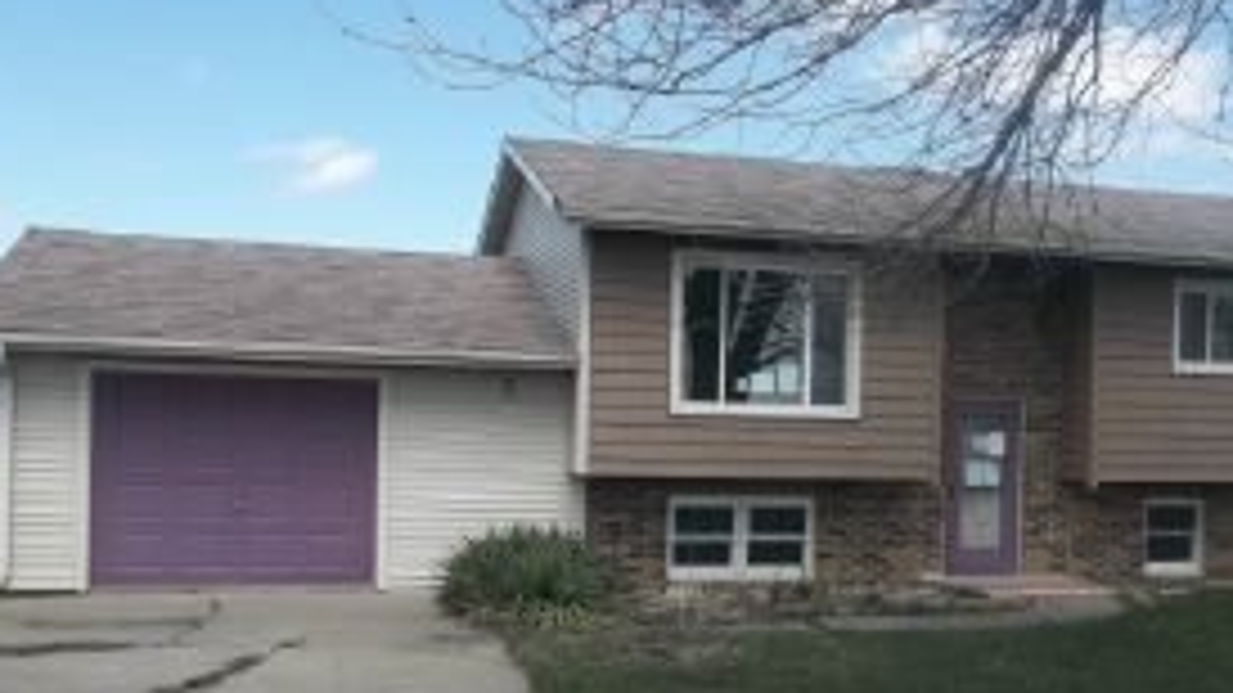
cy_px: 441
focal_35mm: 43
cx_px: 774
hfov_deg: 46.9
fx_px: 1406
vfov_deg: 27.6
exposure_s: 1/100
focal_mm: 4.9
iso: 80
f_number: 8.9
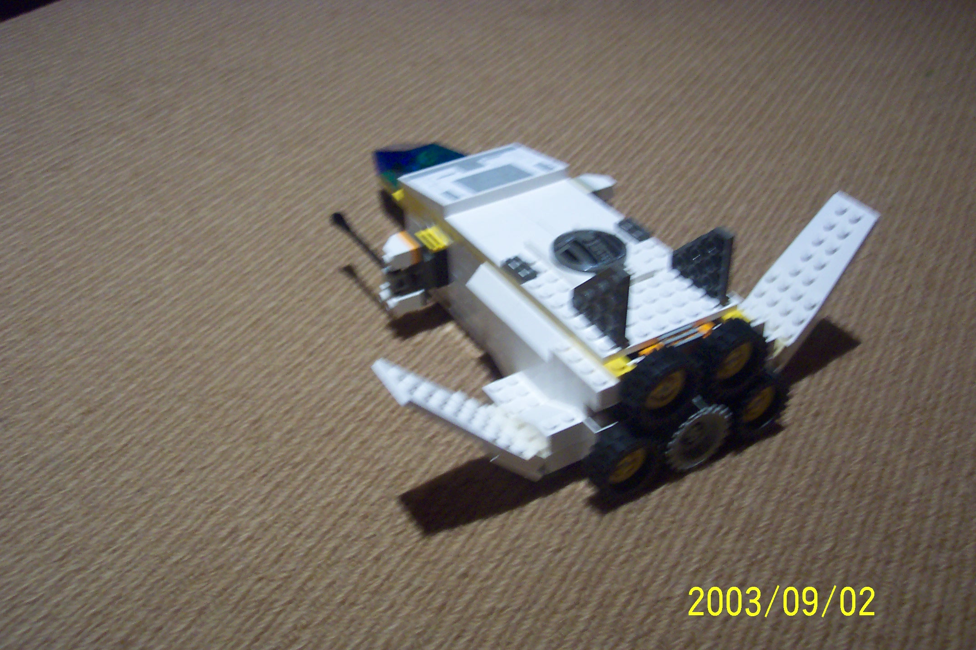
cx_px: 488
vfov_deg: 35.1
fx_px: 1030
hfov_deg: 50.7
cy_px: 325
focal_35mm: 38
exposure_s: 1/15
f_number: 2.8
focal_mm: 8
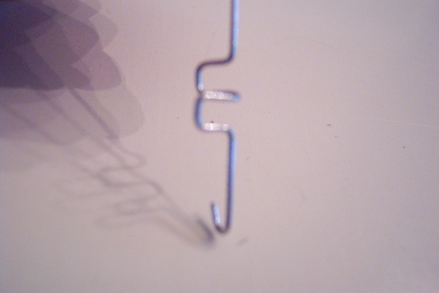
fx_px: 463
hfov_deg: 50.7
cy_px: 146
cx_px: 220
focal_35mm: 38
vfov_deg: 35.1
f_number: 2.8
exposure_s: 1/15
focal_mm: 8
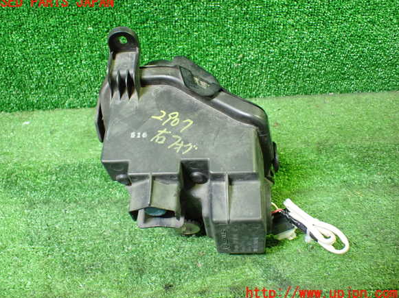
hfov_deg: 58.4
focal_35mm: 31
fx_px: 357
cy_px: 148
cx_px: 195
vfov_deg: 45.4
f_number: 2.3
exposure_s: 1/30
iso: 800
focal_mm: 5.4
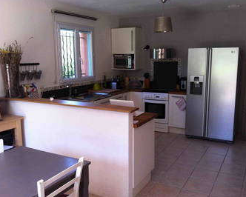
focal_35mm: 37
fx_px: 270
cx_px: 132
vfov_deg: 40.2
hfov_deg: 49.0
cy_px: 98
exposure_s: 1/50
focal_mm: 3.85
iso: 80
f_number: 2.8
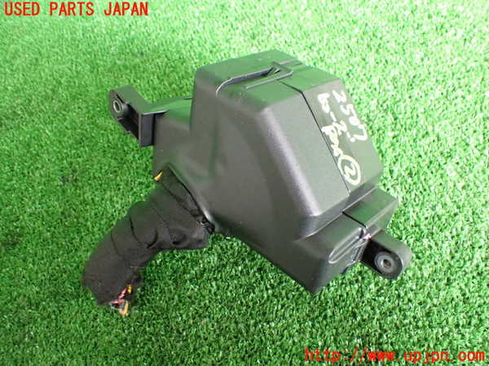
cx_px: 244
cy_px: 183
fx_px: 424
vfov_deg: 46.8
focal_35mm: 30
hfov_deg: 60.0
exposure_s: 1/80
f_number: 2.3
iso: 800
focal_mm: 5.4
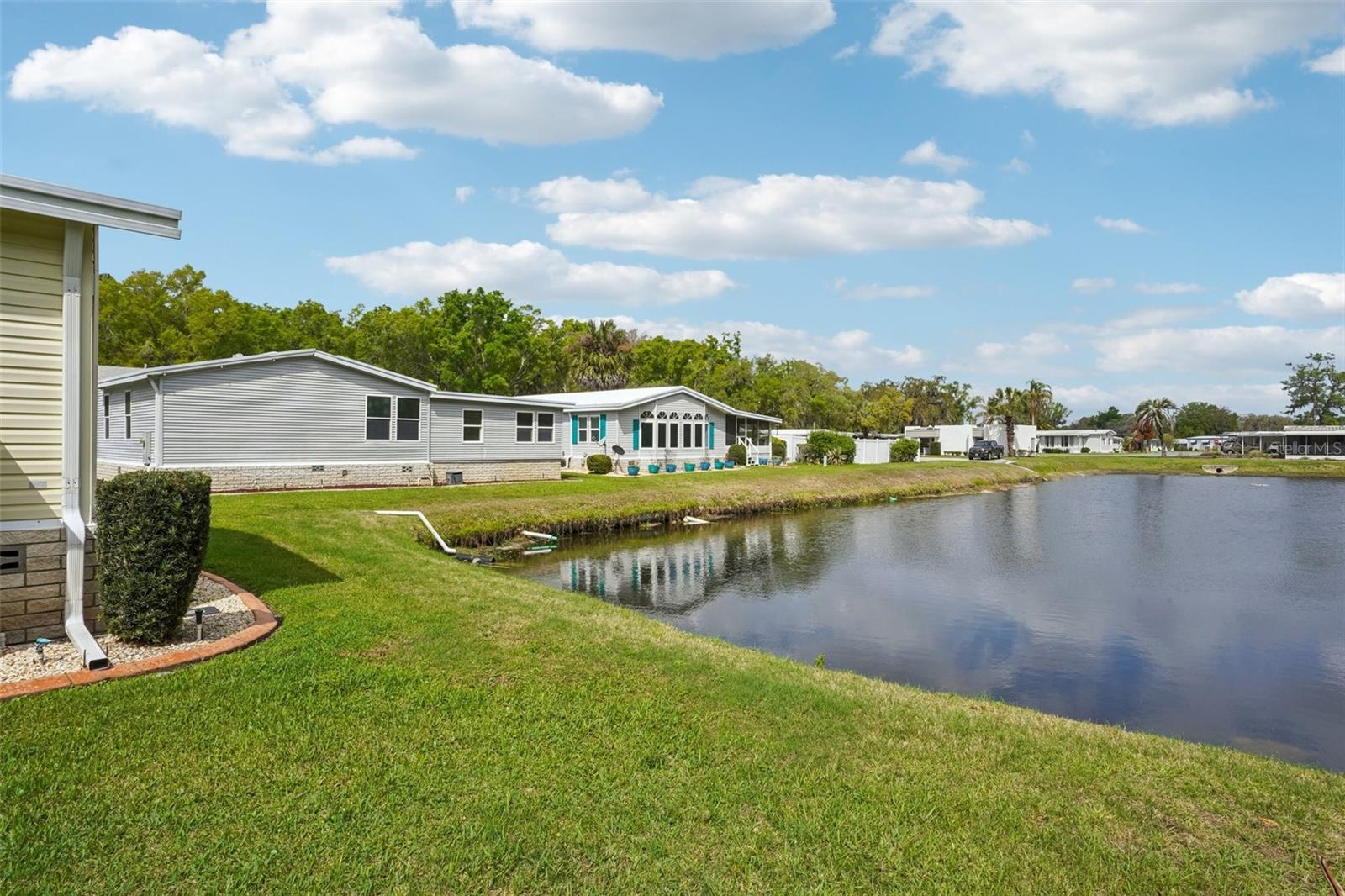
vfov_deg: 61.9
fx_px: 747
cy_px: 448
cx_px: 672
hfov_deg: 84.0
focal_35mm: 20
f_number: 20
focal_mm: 20
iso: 100
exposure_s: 1/80
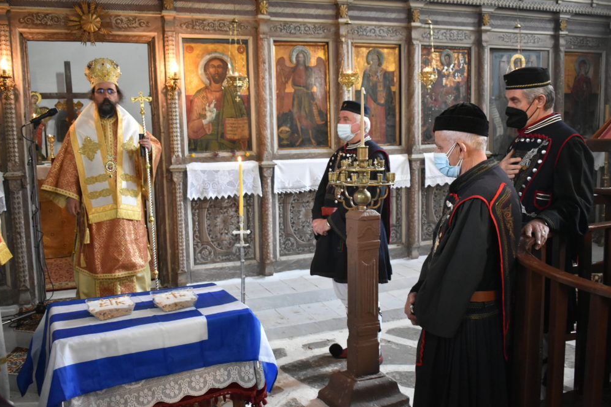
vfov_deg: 37.3
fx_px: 603
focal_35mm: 36
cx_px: 309
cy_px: 206
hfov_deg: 53.8
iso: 3200
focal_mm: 23
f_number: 3.8
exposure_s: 1/50
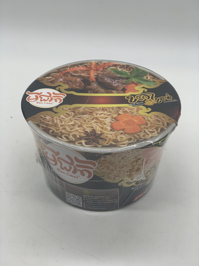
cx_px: 100
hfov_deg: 28.0
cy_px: 133
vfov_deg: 36.8
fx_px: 399
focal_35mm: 52
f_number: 2.4
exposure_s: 1/123
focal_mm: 6
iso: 16
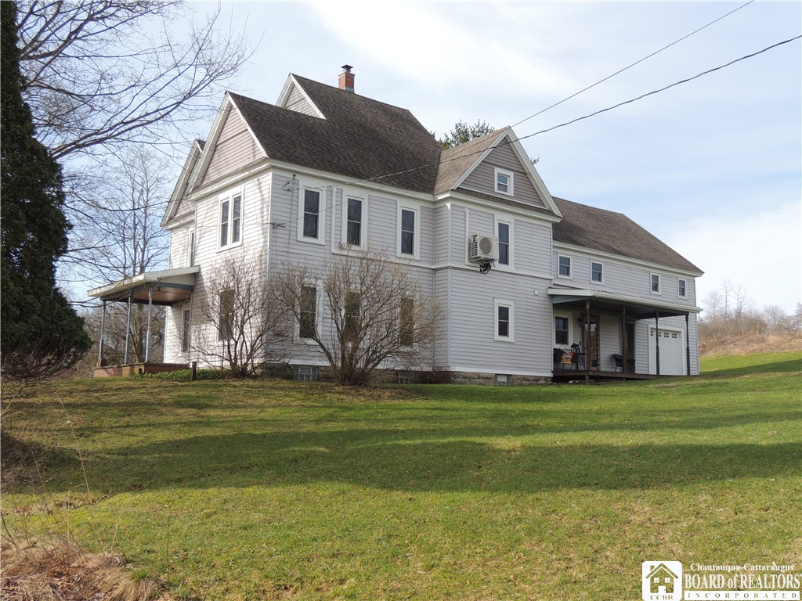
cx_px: 401
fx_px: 811
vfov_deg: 40.7
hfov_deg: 52.6
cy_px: 300
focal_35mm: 35
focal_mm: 6.2
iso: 100
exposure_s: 1/640
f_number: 3.3
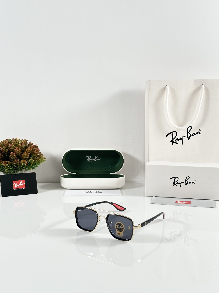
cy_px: 146
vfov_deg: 39.7
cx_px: 110
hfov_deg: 30.3
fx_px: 405
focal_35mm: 48
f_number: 1.78
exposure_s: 1/100
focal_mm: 6.86
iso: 80
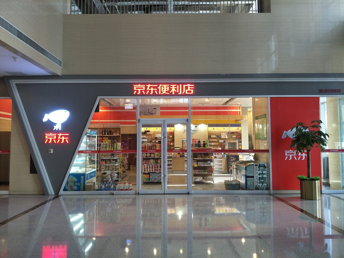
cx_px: 172
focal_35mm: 24
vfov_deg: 56.8
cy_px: 129
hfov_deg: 71.6
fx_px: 239
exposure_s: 1/50
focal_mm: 4.1
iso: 143
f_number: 1.7
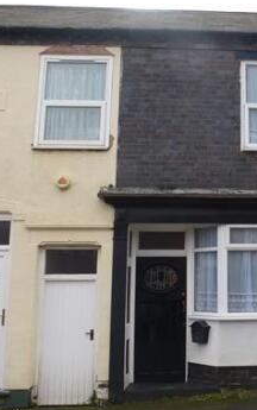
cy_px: 187
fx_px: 481
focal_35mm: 43
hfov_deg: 27.9
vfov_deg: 46.1
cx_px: 264
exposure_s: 1/125
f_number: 4
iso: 100
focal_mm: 4.3
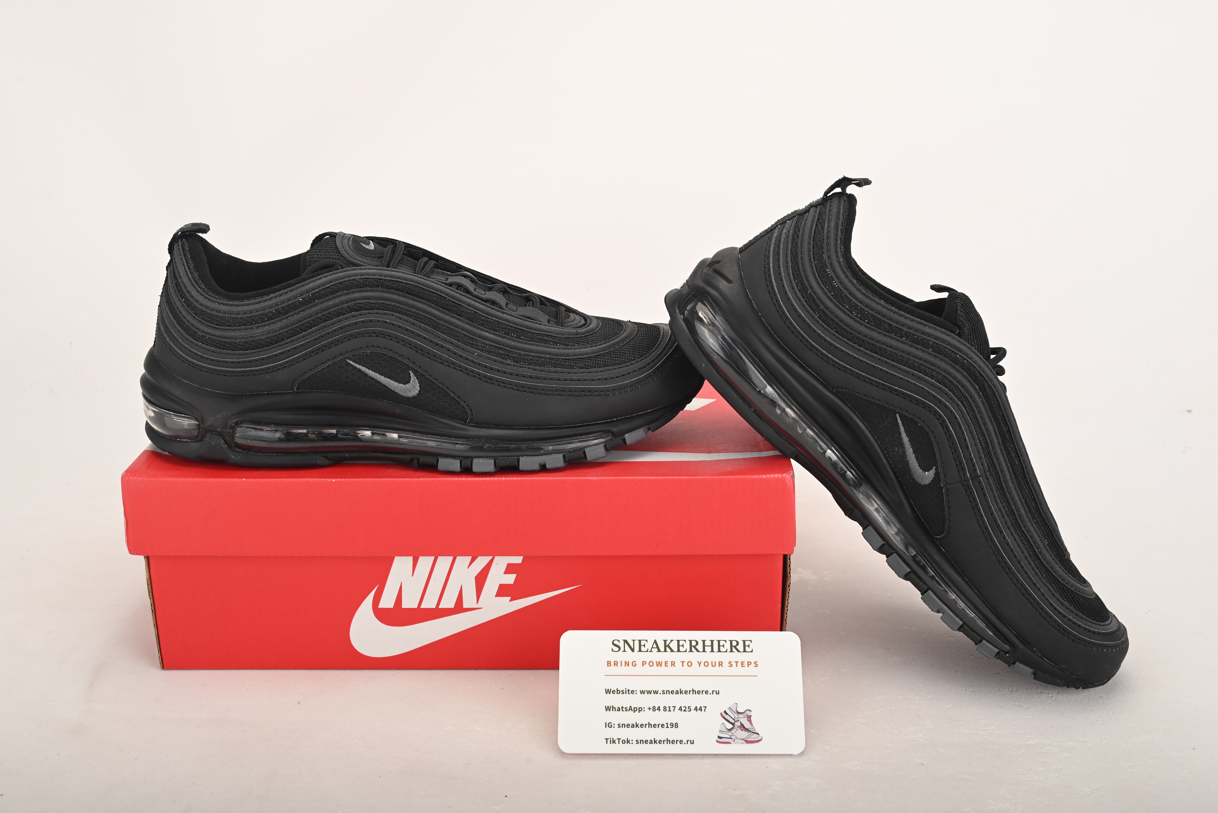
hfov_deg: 50.7
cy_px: 406
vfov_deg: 35.1
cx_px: 609
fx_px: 1286
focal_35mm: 38
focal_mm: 38
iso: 100
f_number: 11
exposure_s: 1/200
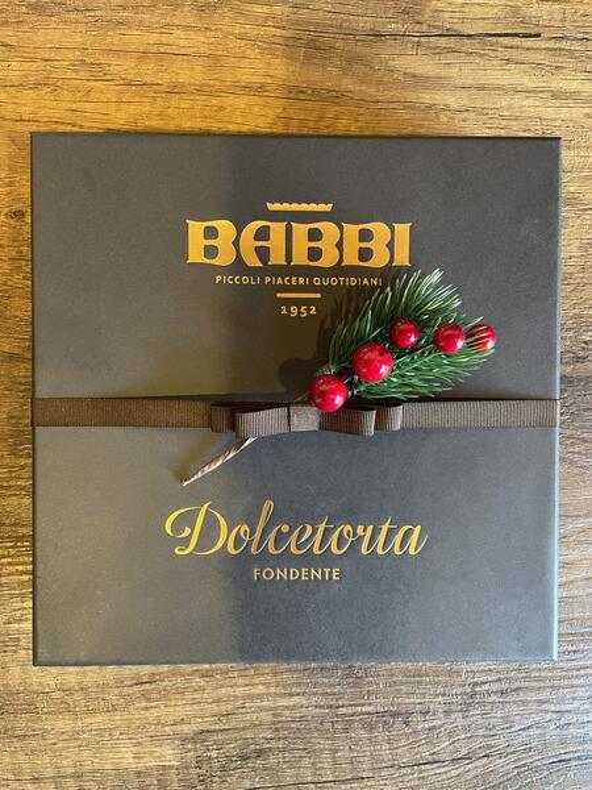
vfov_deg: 67.3
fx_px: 593
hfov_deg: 53.1
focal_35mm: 26
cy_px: 395
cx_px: 296
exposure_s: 1/50
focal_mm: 4.2
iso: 400
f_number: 1.6
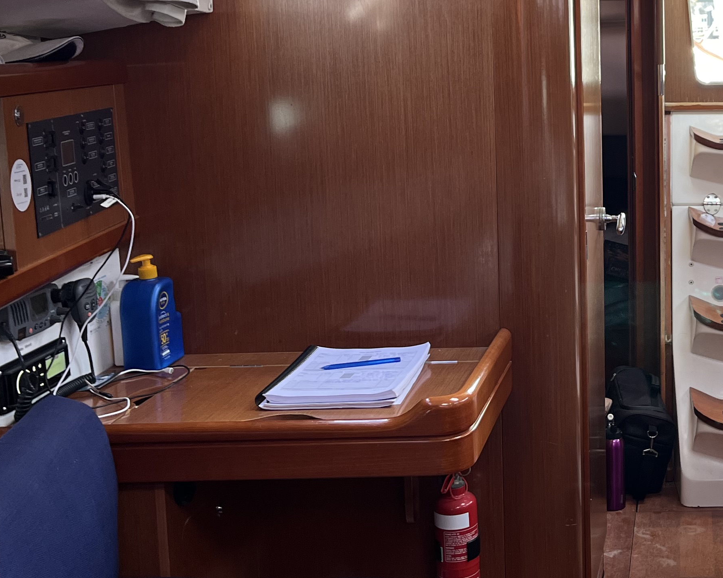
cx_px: 713
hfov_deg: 30.8
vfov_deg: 26.5
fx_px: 1220
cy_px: 182
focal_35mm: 57
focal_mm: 5.1
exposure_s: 1/122
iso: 64
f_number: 1.6
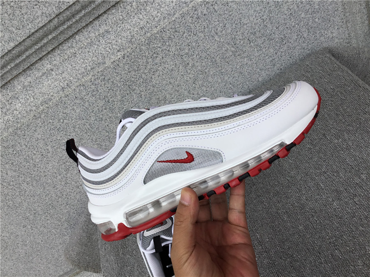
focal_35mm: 31
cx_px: 185
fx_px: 331
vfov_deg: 45.4
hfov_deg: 58.4
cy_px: 138
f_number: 2.4
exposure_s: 1/418
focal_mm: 3.3
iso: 25
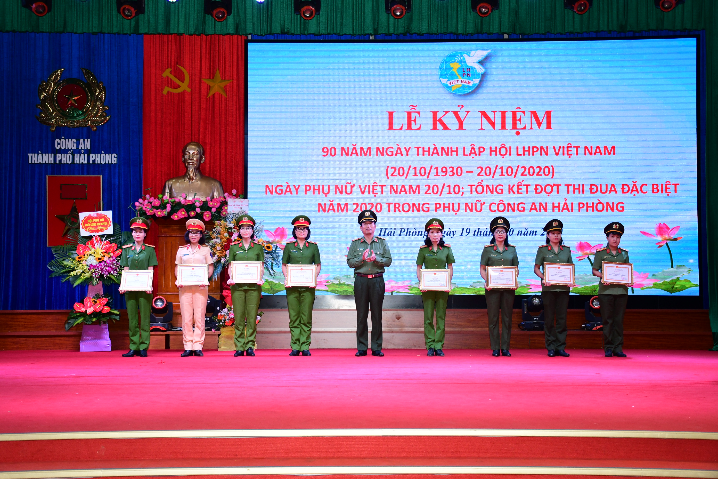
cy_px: 240
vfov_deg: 28.1
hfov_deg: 41.1
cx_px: 359
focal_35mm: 48
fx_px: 957
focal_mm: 32
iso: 800
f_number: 5
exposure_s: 1/200
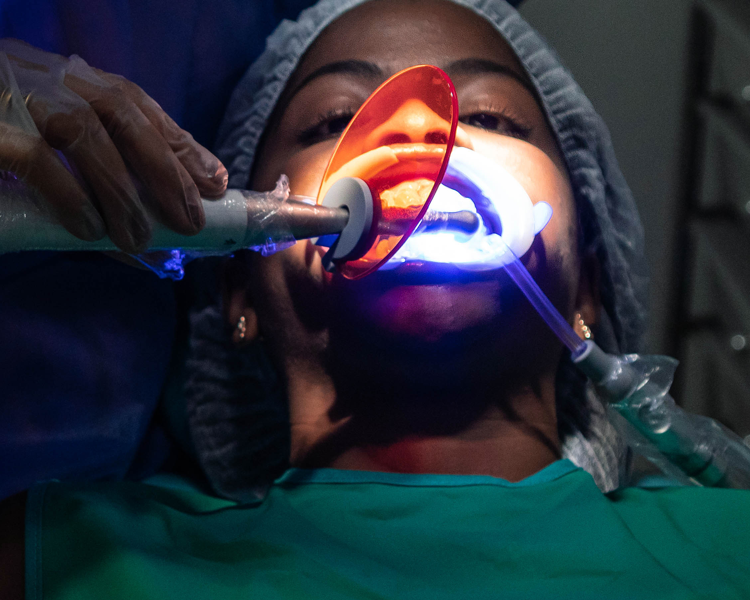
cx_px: 5
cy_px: 301
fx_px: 2914
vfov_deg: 11.8
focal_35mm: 131
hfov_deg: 14.4
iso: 800
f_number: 3.2
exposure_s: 1/400
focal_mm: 35
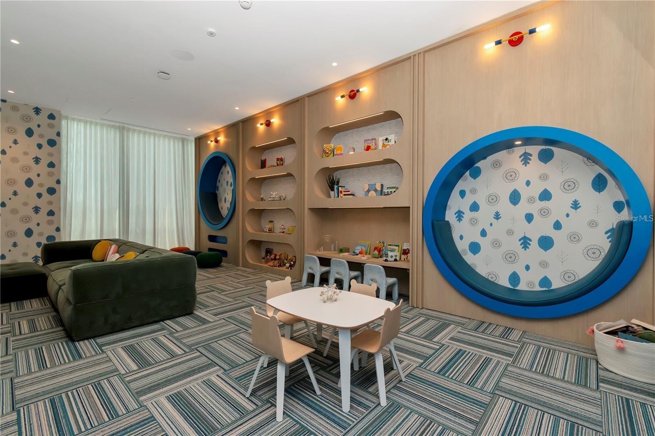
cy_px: 218
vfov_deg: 77.3
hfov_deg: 100.4
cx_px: 328
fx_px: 273
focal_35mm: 15
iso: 400
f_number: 9
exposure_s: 1/200
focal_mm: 10
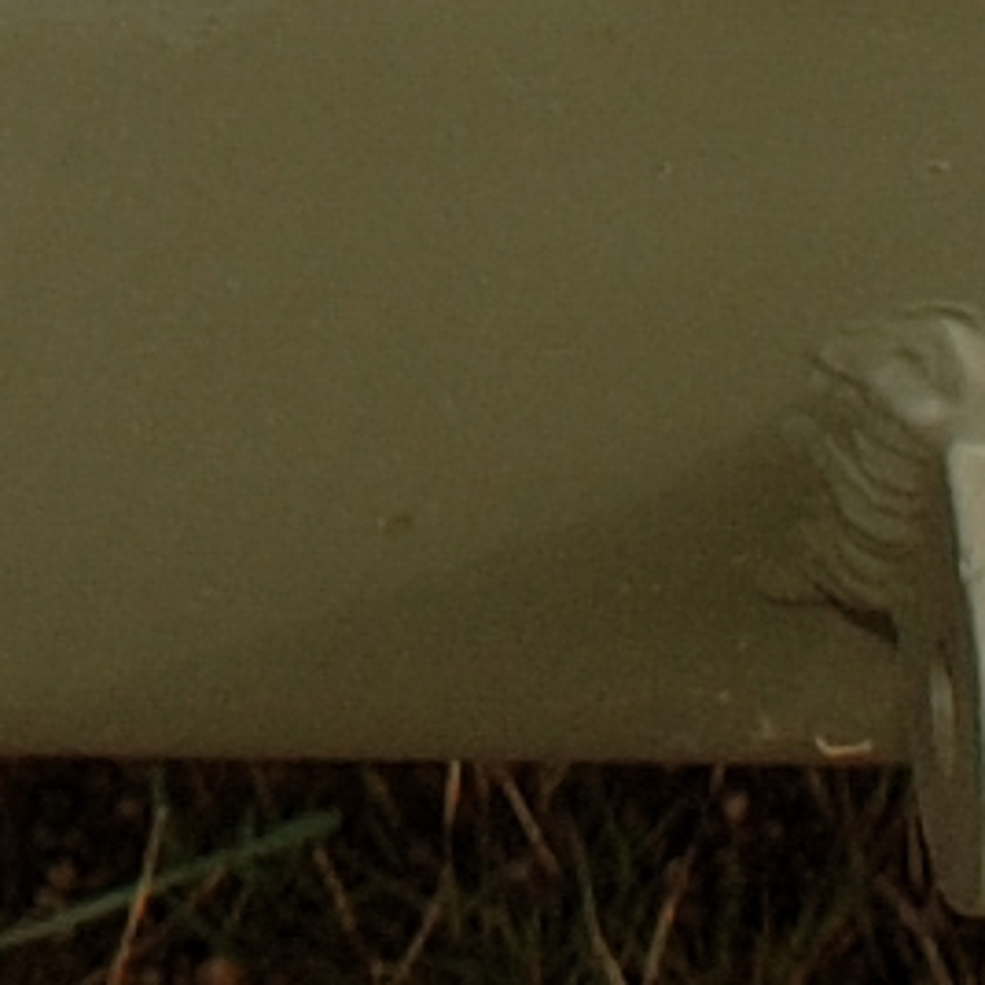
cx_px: -1536
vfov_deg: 5.7
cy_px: -2080
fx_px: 9207
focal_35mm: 286
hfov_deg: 5.8
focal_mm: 20
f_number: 7.1
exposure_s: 1/200
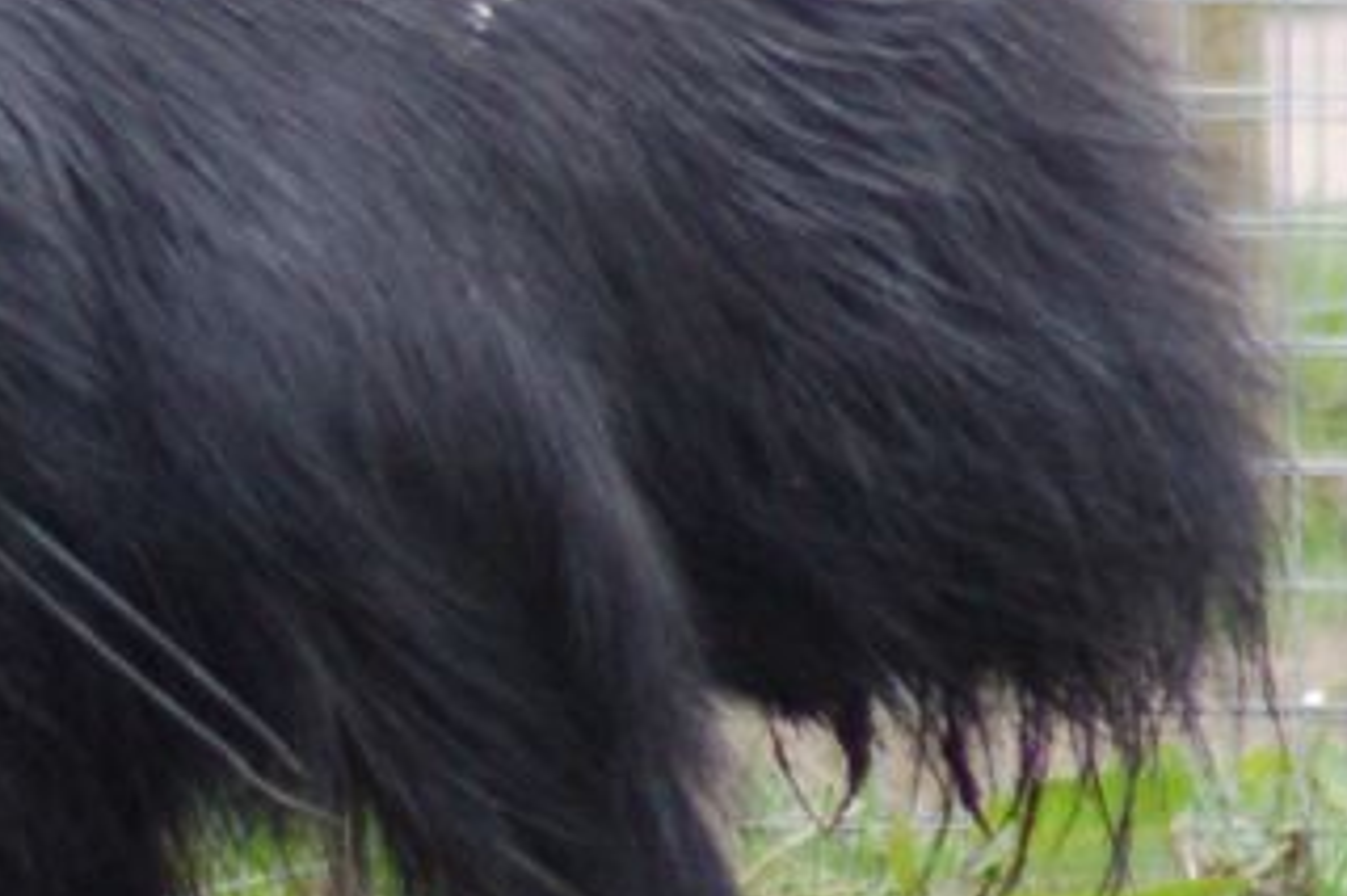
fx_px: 49400
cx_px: -314
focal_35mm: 1321
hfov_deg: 1.6
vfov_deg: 1.0
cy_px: 515
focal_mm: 220
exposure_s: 1/320
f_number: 5
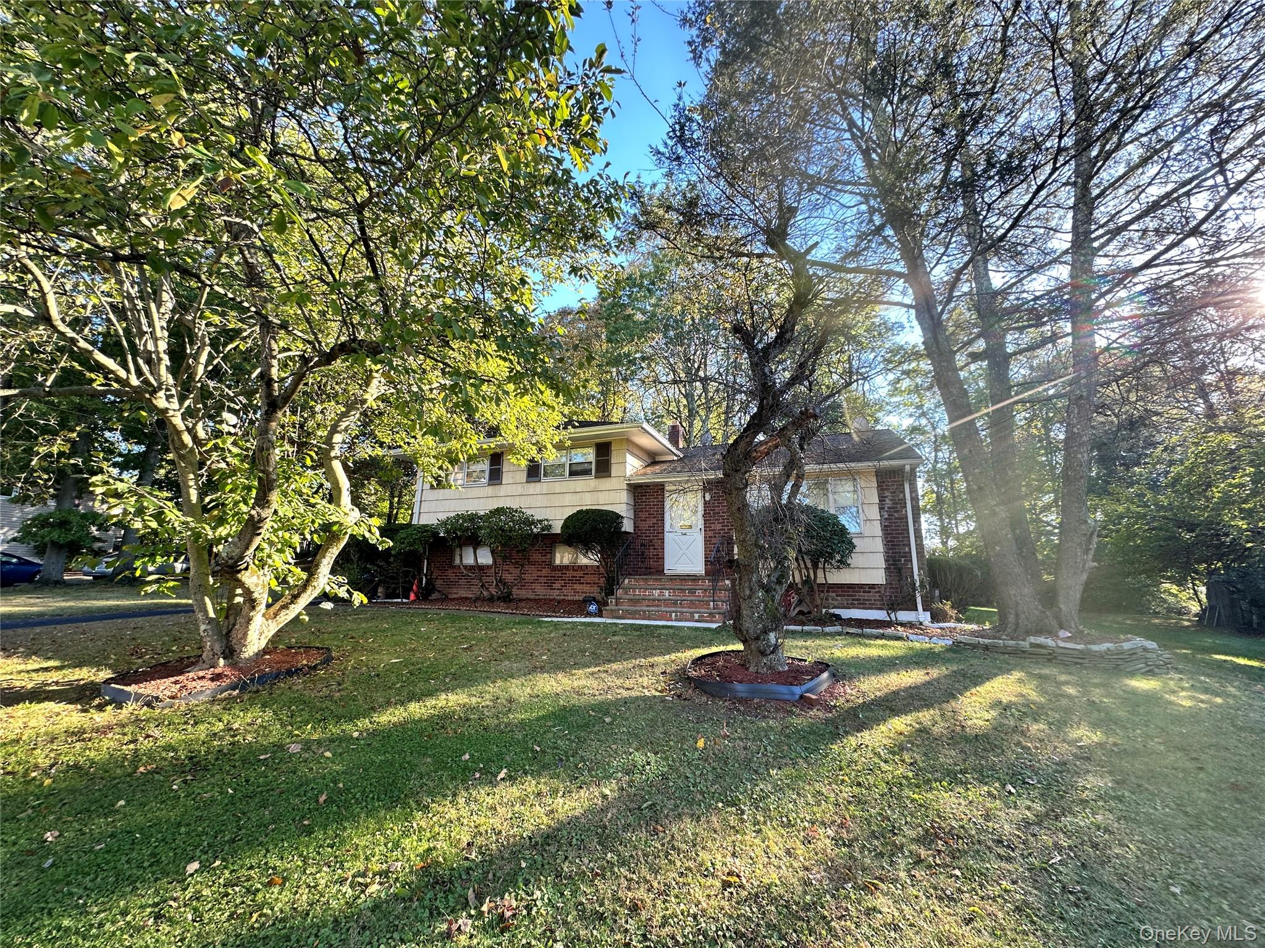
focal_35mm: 14
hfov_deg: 102.1
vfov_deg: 85.7
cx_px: 632
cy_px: 474
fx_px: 512
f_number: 2.2
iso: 64
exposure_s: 1/99
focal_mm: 2.22
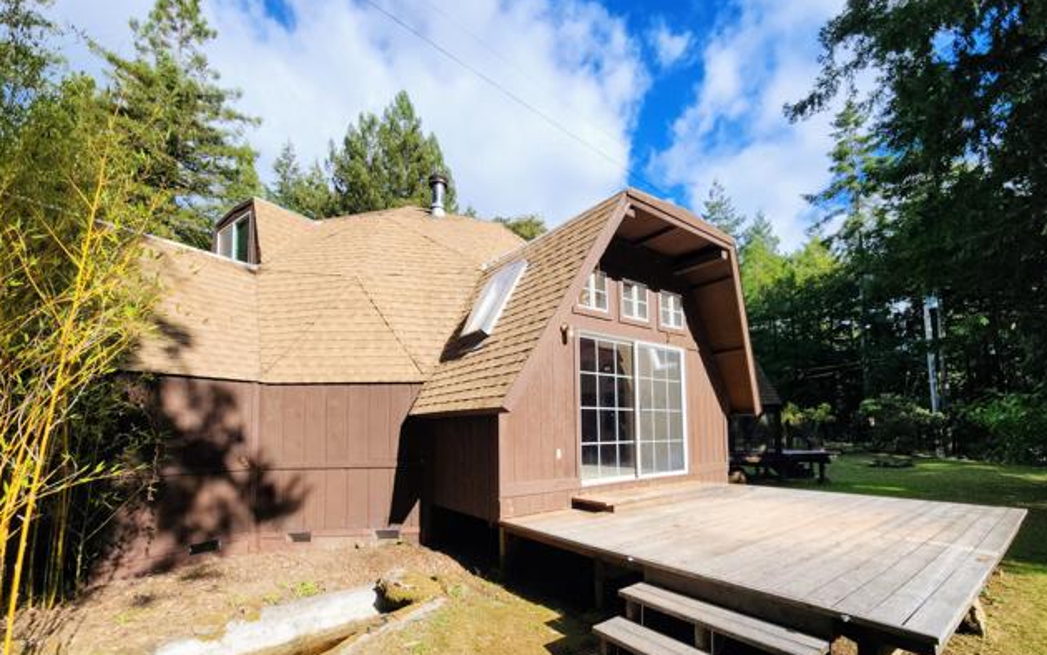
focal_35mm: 14
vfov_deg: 77.7
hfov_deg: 105.3
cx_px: 527
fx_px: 400
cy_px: 396
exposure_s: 1/1314
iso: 50
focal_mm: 2.2
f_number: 2.2
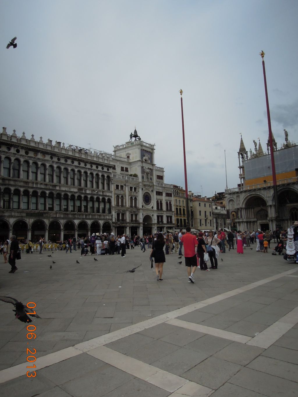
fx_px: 275
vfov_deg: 71.6
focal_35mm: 24
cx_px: 149
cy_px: 198
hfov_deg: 56.8
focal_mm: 4.3
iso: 160
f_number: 5.6
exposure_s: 1/1600
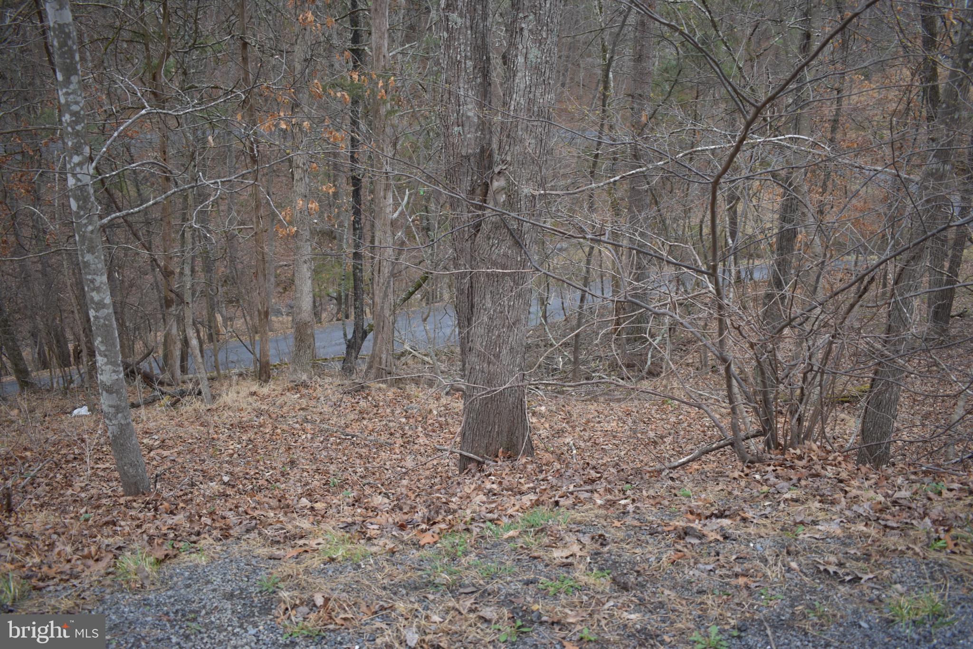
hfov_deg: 59.5
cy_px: 324
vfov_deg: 41.7
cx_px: 486
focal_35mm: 32
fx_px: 851
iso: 200
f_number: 3.8
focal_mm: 21
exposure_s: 1/200
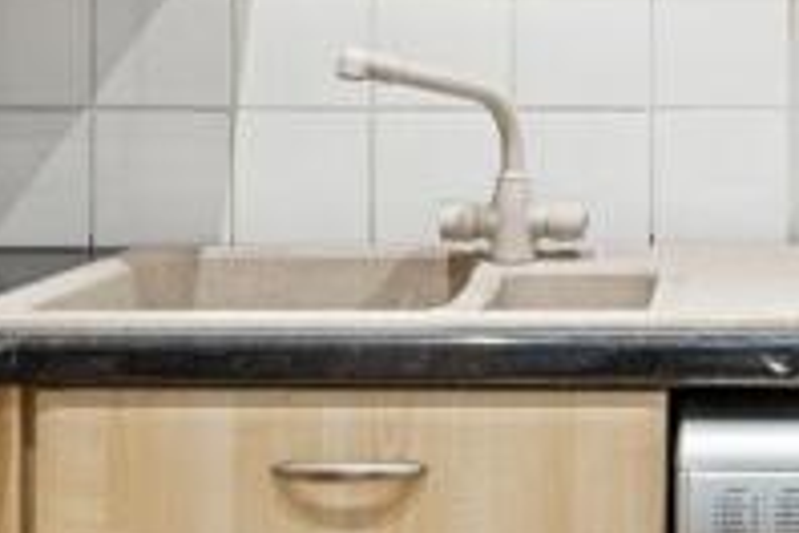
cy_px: 99
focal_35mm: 84
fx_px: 1864
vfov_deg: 16.1
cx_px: 734
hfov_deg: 23.5
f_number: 4
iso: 800
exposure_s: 1/50
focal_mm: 35
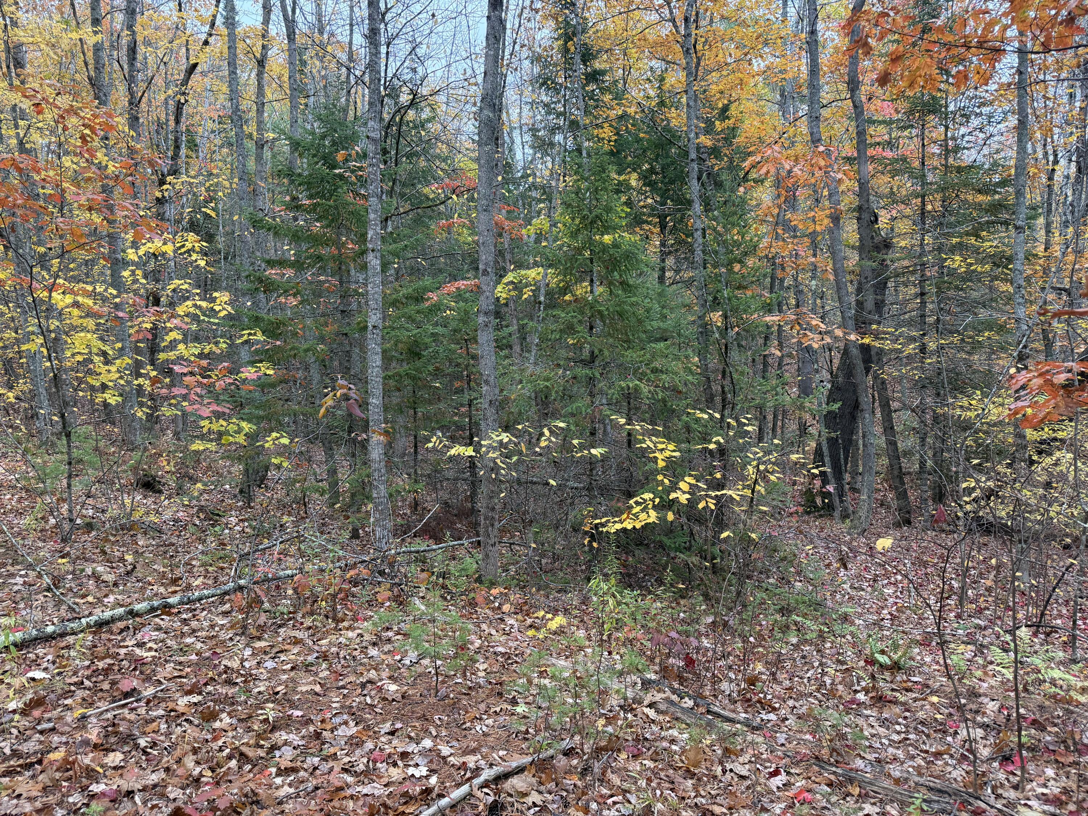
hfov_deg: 71.6
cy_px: 408
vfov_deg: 56.8
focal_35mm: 24
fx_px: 754
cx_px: 544
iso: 200
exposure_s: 1/69
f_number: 1.78
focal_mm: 6.76
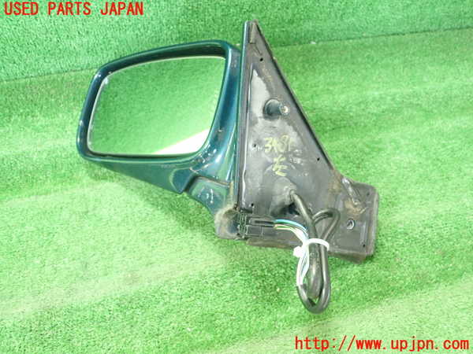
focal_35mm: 30
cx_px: 236
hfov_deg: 60.0
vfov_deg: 46.8
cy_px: 177
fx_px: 410
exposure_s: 1/100
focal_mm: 5.5
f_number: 2.3
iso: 800
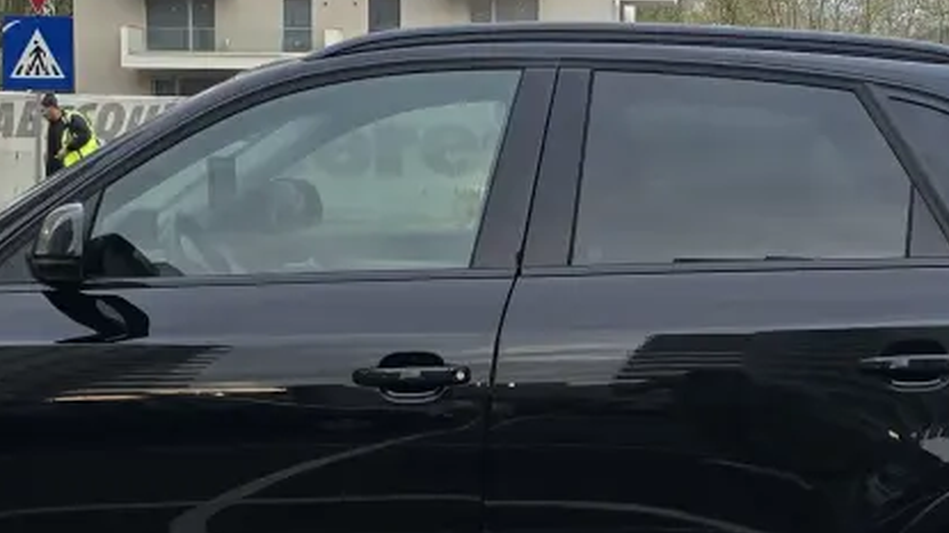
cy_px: 341
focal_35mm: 87
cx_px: 508
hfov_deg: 24.5
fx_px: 2188
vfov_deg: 13.9
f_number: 1.7
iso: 400
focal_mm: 6.3
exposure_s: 1/100
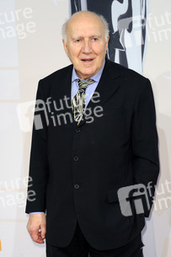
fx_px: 842
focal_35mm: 118
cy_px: 154
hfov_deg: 11.6
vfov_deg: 17.3
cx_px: 84
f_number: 5.6
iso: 1000
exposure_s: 1/160
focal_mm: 90
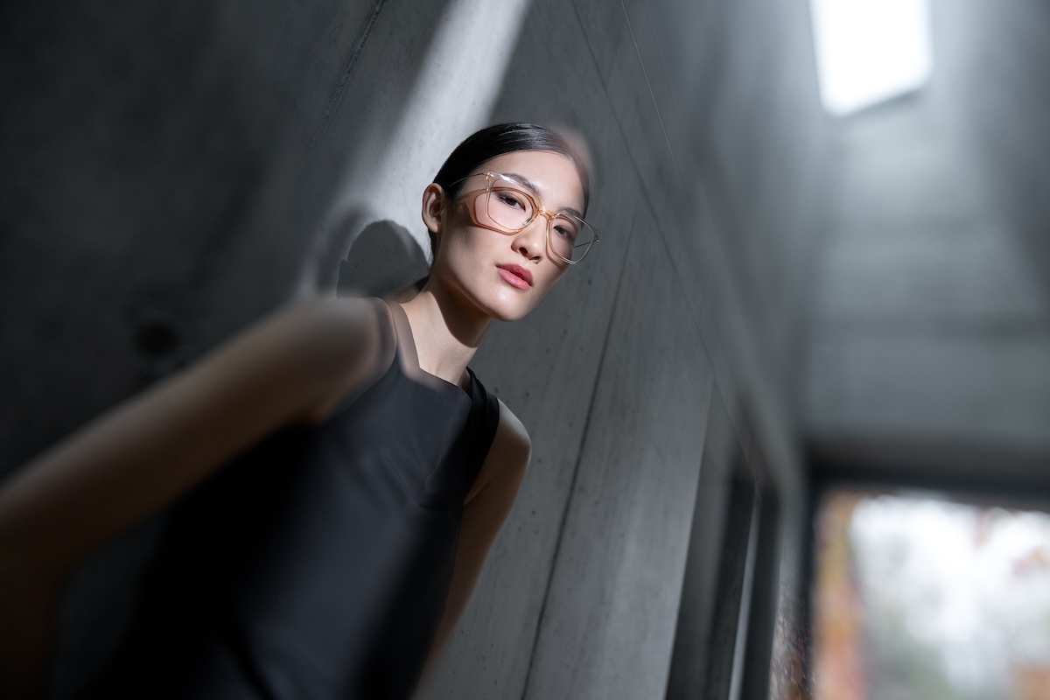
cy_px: 350
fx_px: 875
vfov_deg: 43.6
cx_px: 525
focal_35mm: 30
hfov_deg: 61.9
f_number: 2.8
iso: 400
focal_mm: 30
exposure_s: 1/200
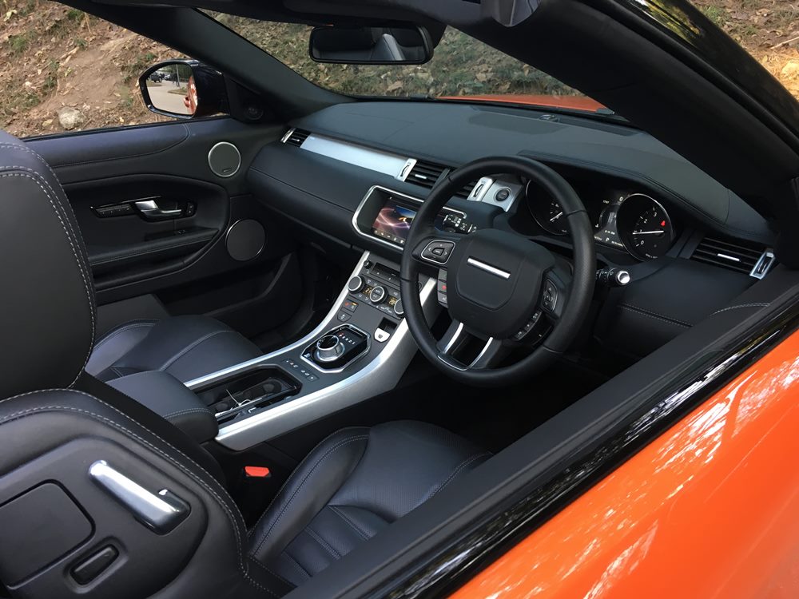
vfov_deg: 48.2
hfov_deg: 61.7
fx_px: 669
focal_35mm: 29
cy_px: 300
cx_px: 400
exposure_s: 1/33
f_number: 2.2
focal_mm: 4.15
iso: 64
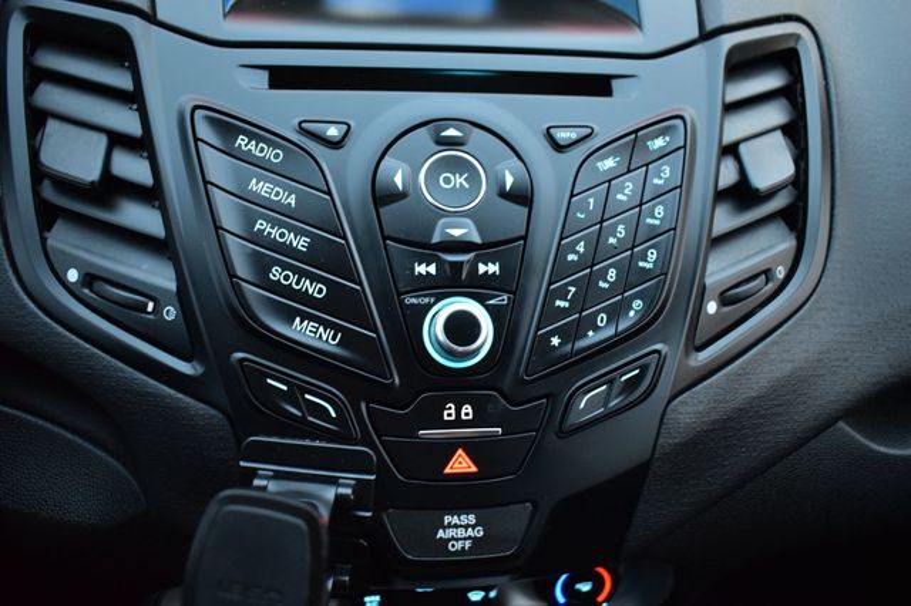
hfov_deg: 57.2
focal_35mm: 33
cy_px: 303
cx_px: 456
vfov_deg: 39.9
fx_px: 835
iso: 1600
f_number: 3.8
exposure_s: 1/10
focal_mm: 22
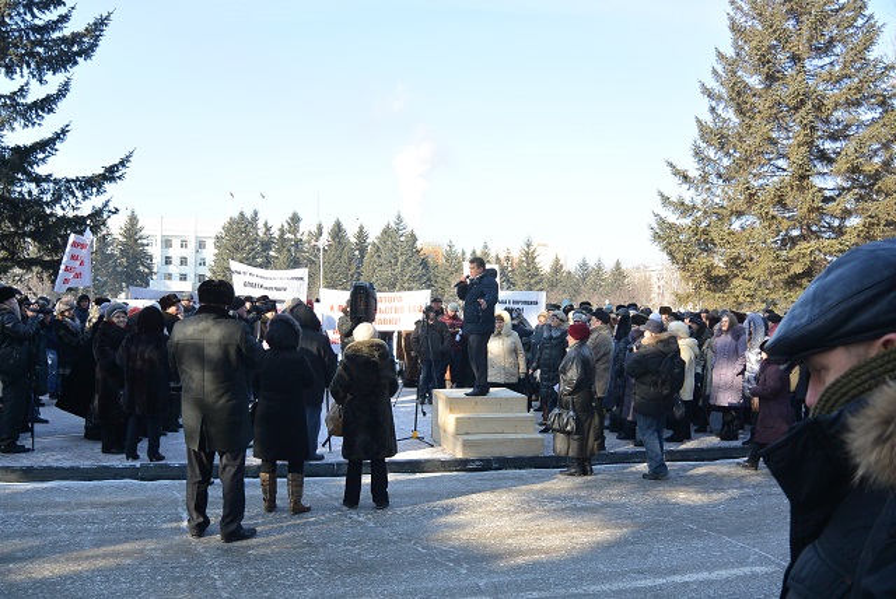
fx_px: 722
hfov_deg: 63.6
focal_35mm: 29
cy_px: 300
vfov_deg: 45.0
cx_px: 448
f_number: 3.5
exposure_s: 1/500
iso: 125
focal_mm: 11
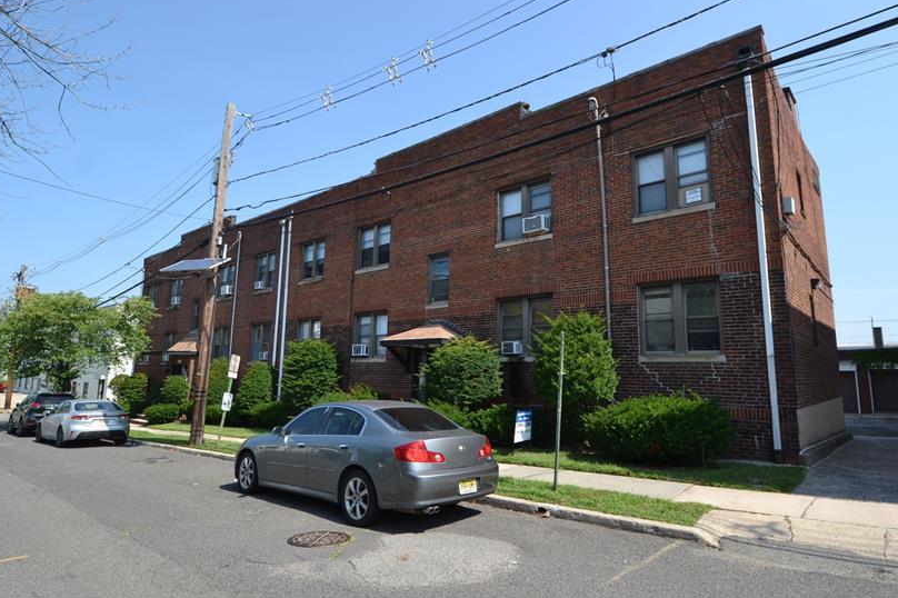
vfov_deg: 64.5
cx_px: 436
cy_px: 295
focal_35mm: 19
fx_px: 474
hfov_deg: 86.9
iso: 100
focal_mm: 10
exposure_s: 1/160
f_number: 6.3
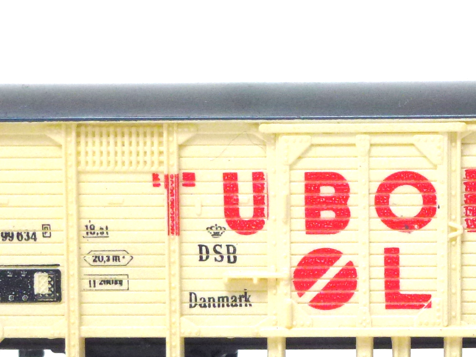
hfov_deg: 13.3
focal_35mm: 148
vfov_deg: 10.0
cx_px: 350
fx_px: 2035
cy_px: 254
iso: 200
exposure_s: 1/25
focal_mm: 10.1
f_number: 4.4
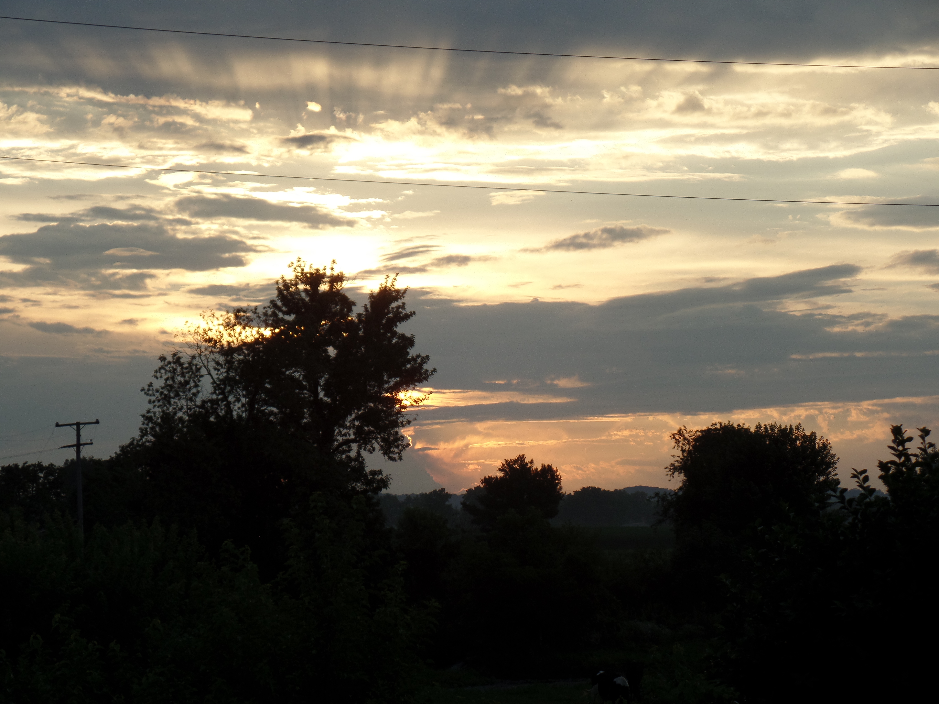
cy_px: 352
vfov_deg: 13.0
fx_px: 3092
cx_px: 470
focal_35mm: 114
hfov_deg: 17.3
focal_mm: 20.3
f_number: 4
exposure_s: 1/250
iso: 80
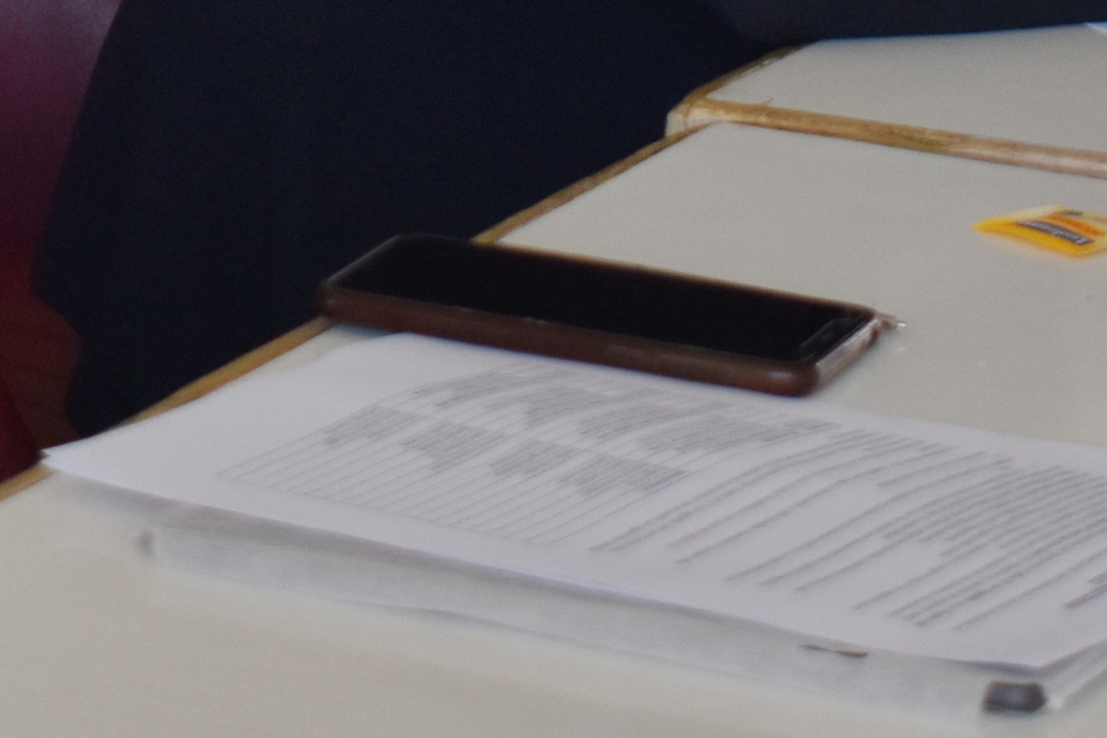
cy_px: -741
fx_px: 8118
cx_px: 325
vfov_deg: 5.1
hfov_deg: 7.8
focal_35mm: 264
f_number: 5.6
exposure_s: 1/100
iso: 400
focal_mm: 42
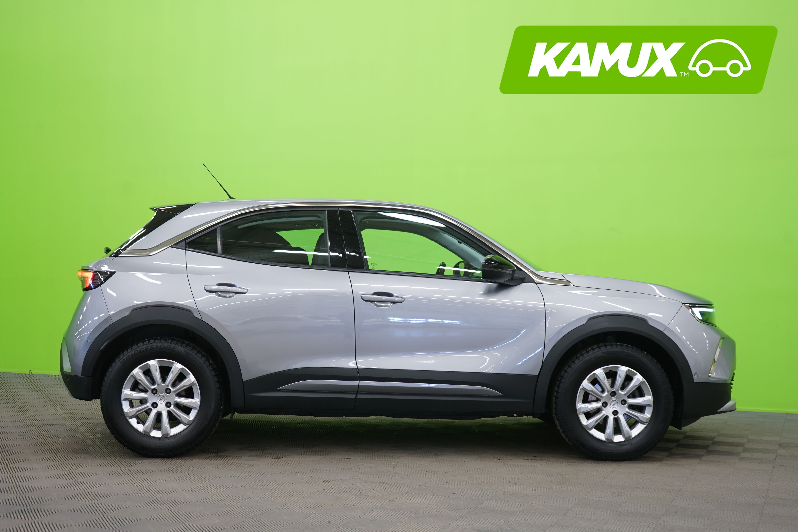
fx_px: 1042
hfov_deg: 41.9
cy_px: 266
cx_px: 399
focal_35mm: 47
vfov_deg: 28.6
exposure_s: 1/8
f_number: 4.5
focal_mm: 47
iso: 400
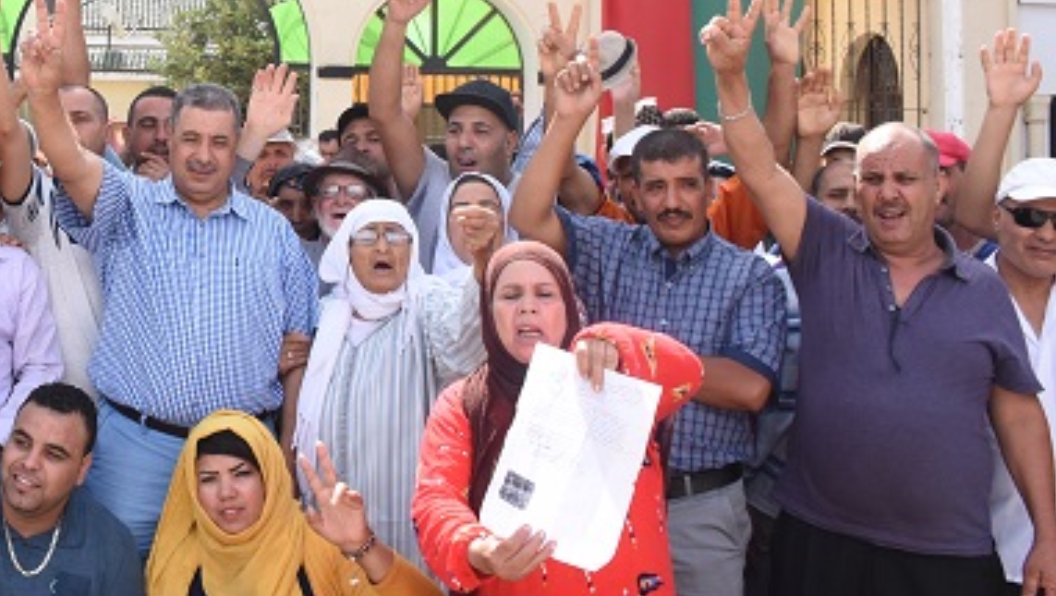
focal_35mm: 52
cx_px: 132
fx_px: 1457
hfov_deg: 37.6
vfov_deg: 22.5
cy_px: 55
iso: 640
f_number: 10
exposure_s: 1/400
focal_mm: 18
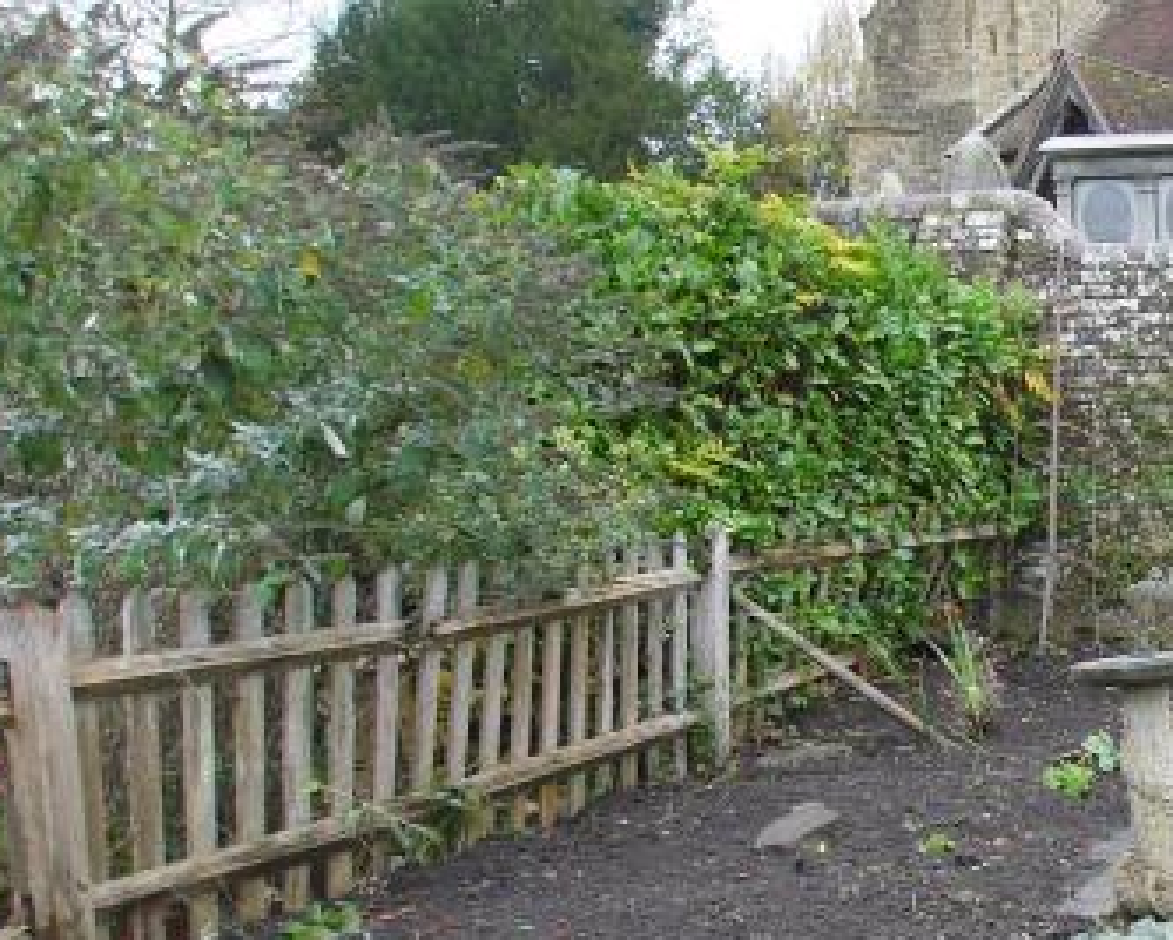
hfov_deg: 27.2
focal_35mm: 54
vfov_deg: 27.8
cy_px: 672
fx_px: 1876
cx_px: 1641
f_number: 4
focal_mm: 9
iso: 100
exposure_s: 1/100
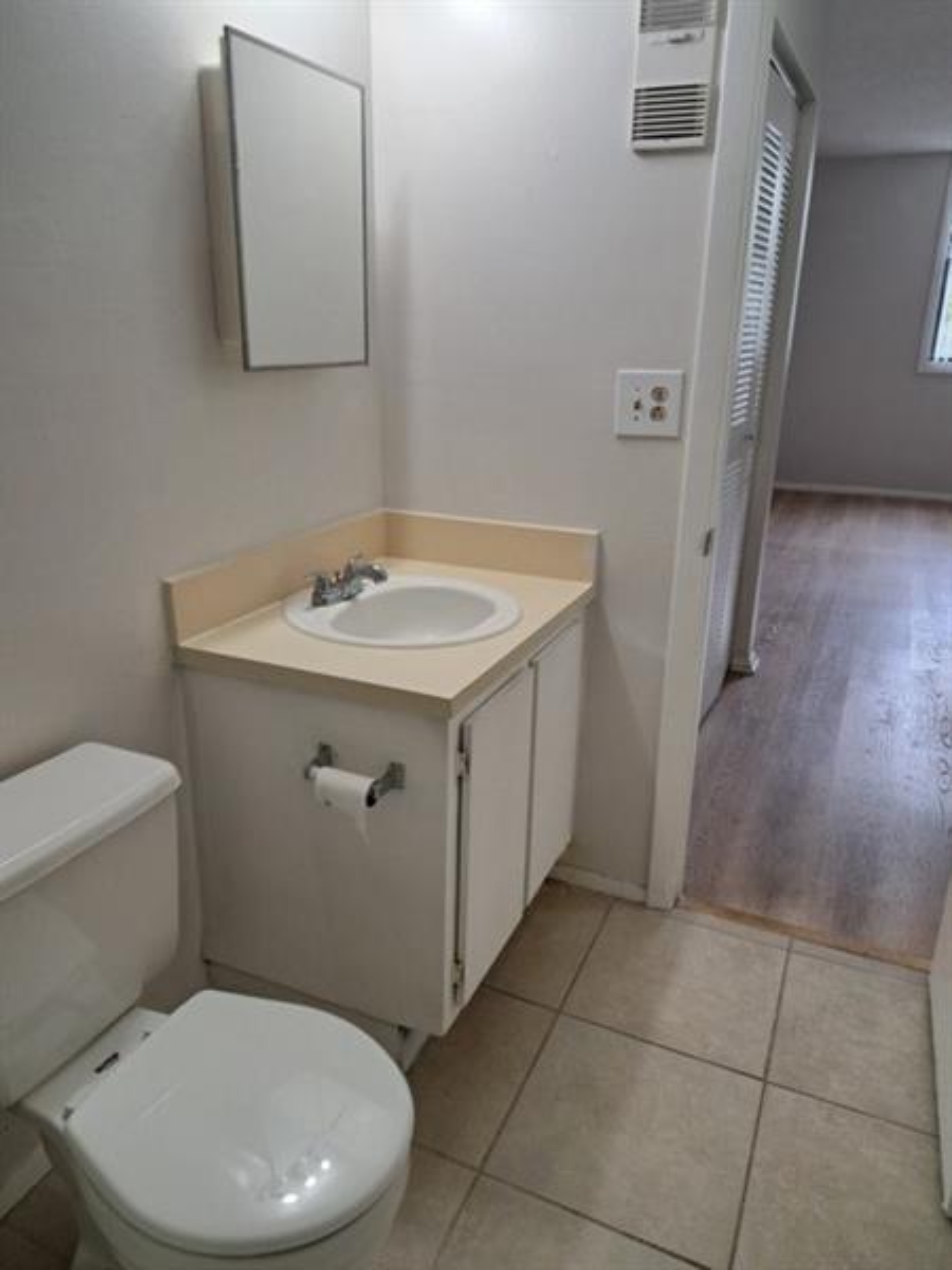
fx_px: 880
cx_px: 476
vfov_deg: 71.6
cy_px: 635
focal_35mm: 24
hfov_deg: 56.8
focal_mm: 5.23
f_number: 1.8
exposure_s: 1/60
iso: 64
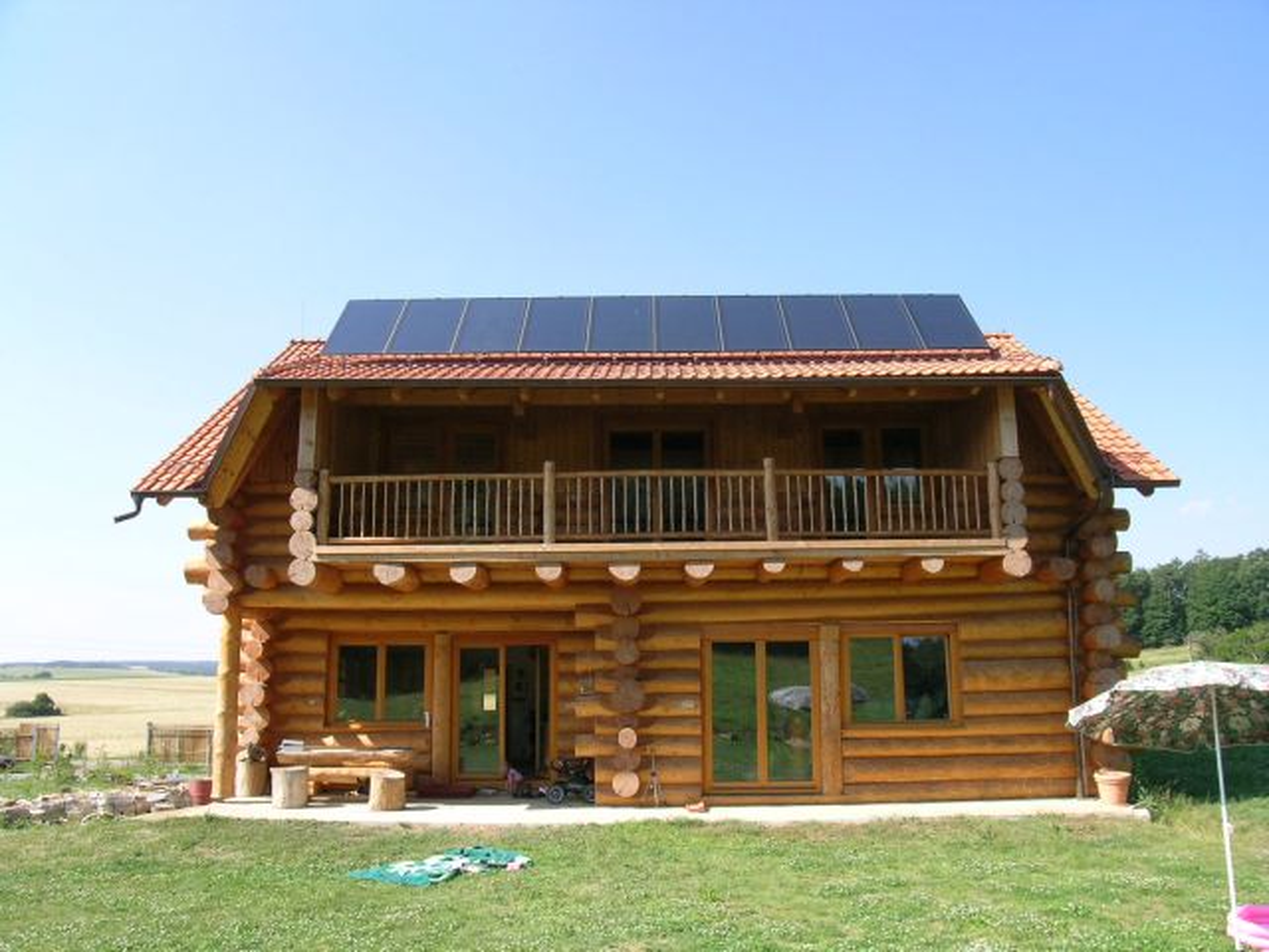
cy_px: 476
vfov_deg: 49.7
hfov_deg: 63.4
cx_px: 634
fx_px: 1026
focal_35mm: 28
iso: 50
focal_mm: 5.8
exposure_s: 1/163
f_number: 5.6
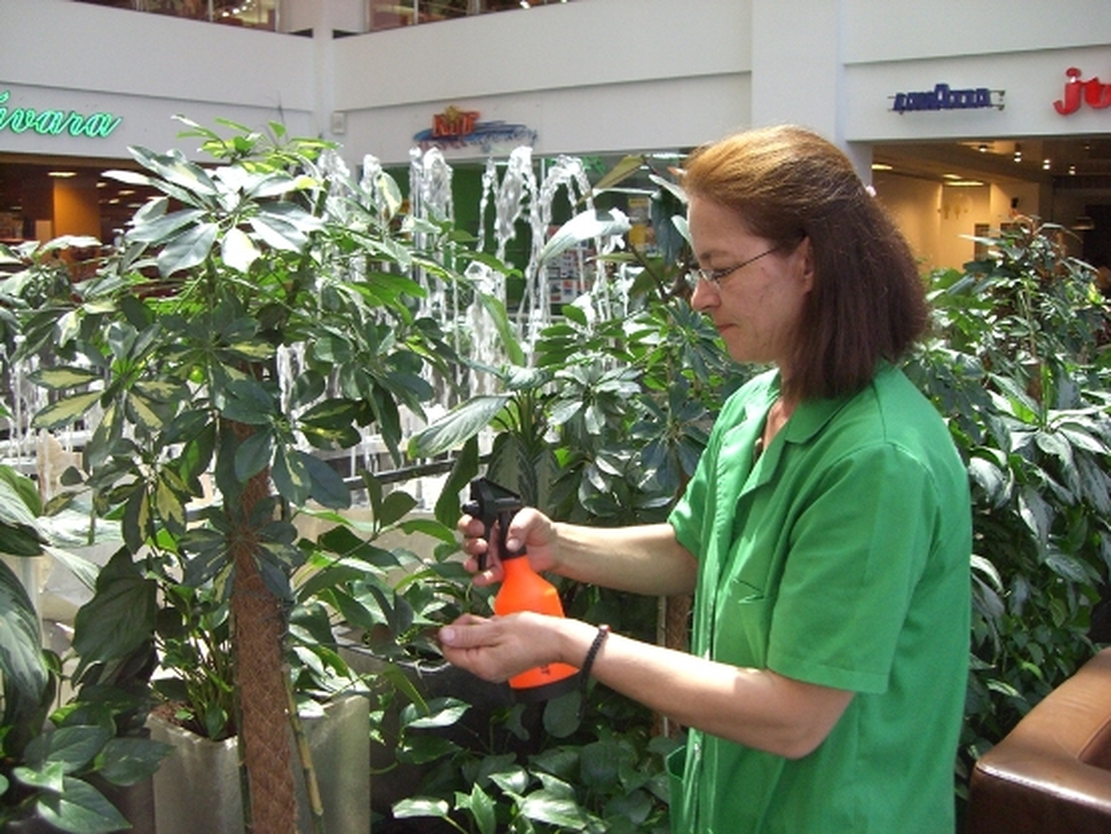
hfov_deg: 49.0
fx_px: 1220
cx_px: 556
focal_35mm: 38
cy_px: 417
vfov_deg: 37.7
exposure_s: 1/100
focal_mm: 6.2
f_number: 2.7
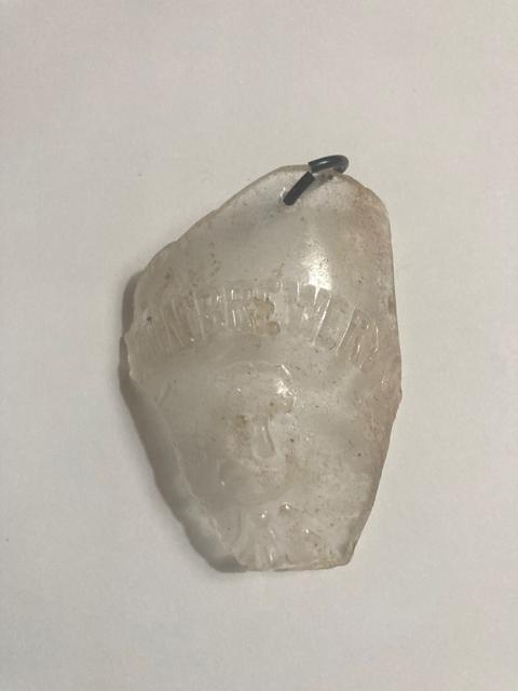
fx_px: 559
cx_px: 259
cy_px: 346
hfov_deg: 49.7
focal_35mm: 28
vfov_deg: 63.4
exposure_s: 1/60
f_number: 1.8
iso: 250
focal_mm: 3.99
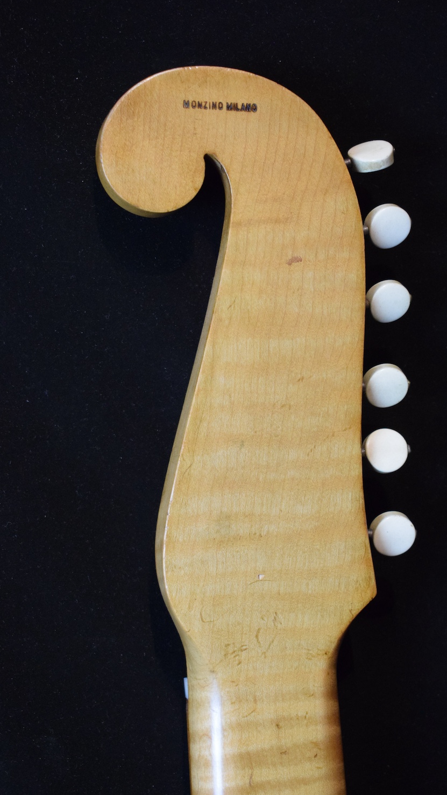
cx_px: 235
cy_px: 399
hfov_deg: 18.0
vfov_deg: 31.4
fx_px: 1412
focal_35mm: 67
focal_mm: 42
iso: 3200
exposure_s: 1/60
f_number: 5
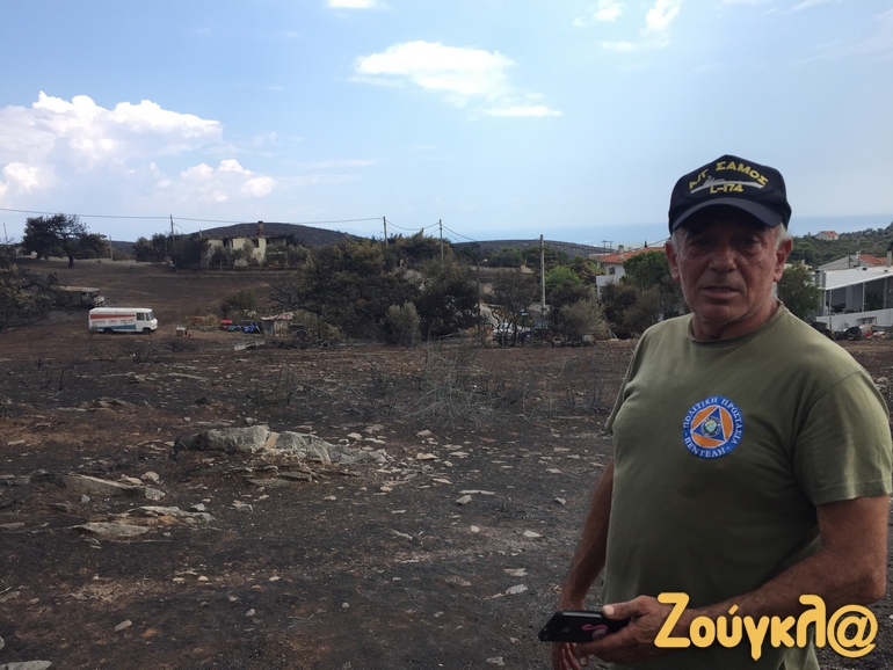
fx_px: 748
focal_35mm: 29
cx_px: 446
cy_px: 335
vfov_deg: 48.3
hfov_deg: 61.6
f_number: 2.2
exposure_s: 1/719
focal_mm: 4.15
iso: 32
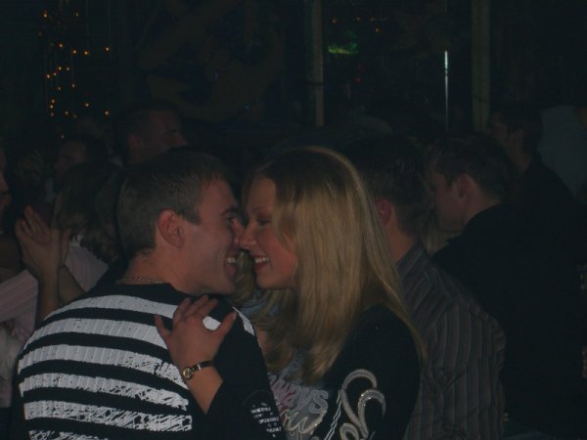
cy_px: 220
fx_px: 1933
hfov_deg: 17.3
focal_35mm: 114
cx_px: 294
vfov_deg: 13.0
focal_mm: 23.7
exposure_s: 1/60
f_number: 5.1
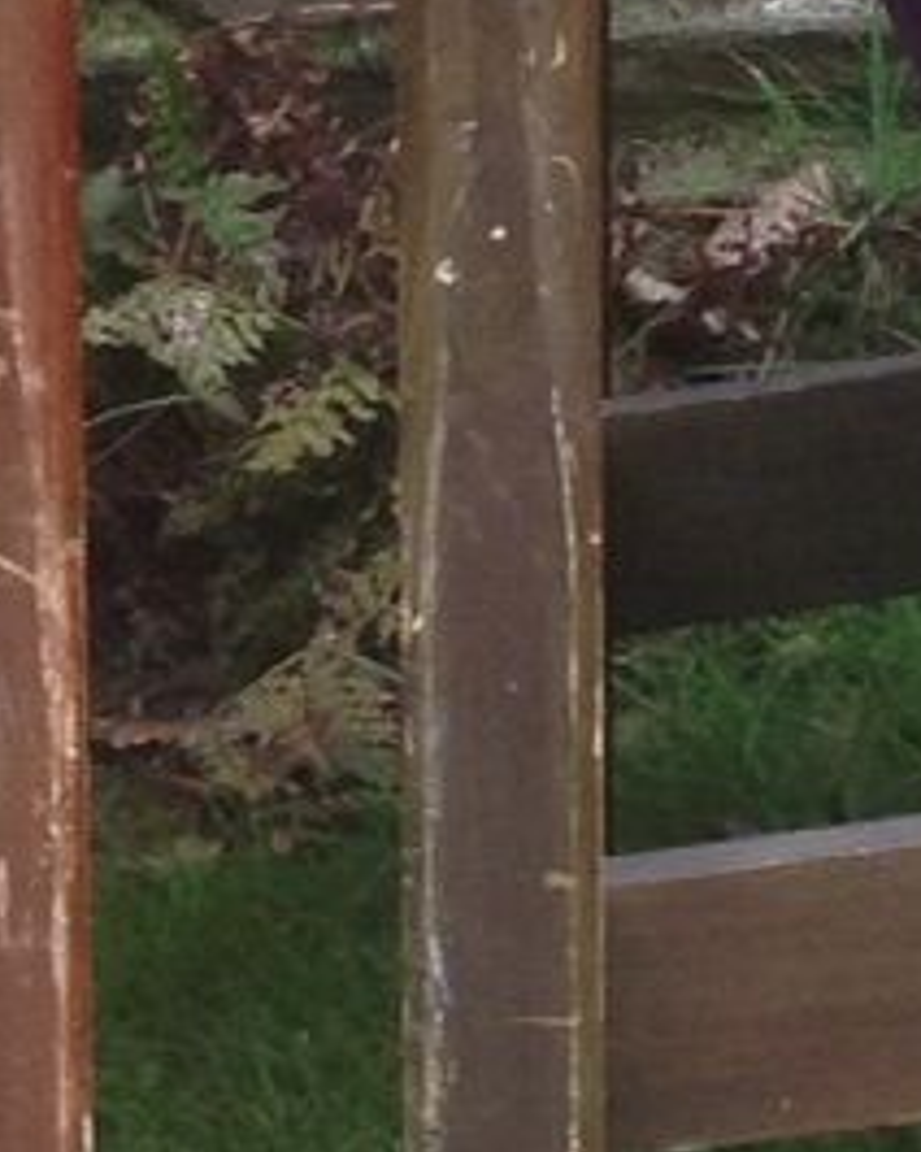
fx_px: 8484
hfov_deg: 6.2
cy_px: 291
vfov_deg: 7.8
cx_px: 274
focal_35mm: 249
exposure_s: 1/60
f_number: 2.4
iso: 50
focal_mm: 4.12
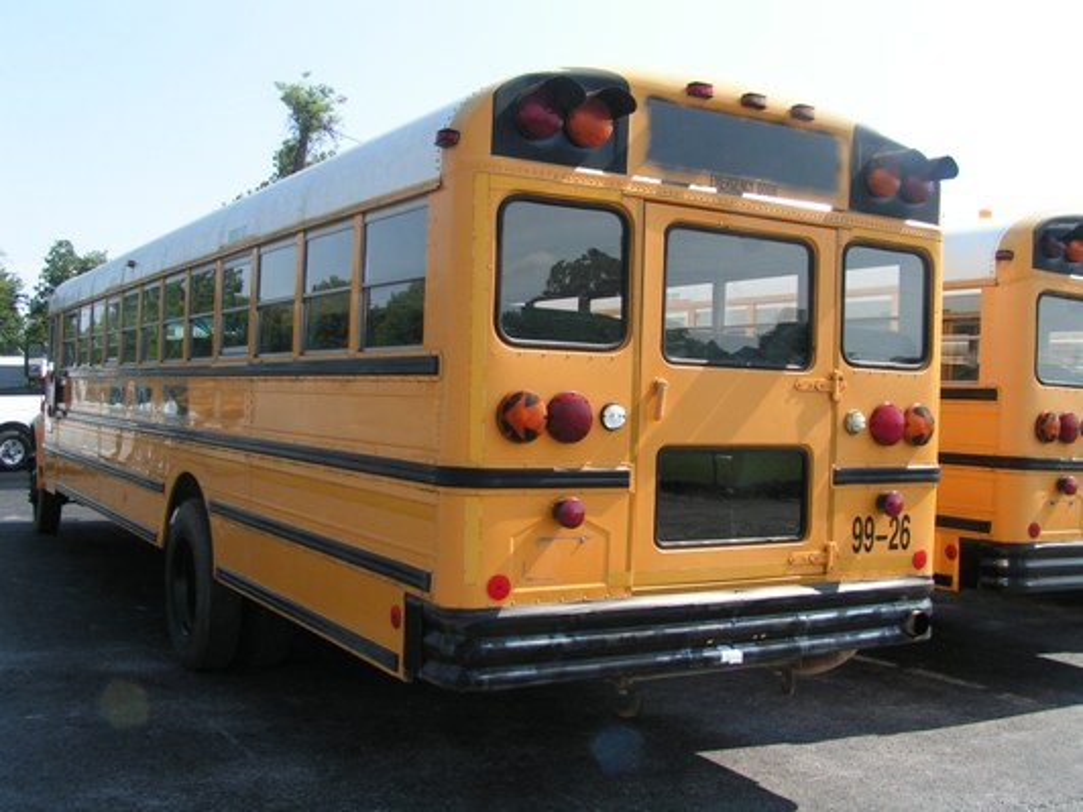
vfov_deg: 37.7
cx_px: 542
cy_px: 406
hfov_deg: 49.0
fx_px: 1189
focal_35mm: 38
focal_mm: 5.8
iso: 50
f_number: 5.6
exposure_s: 1/200
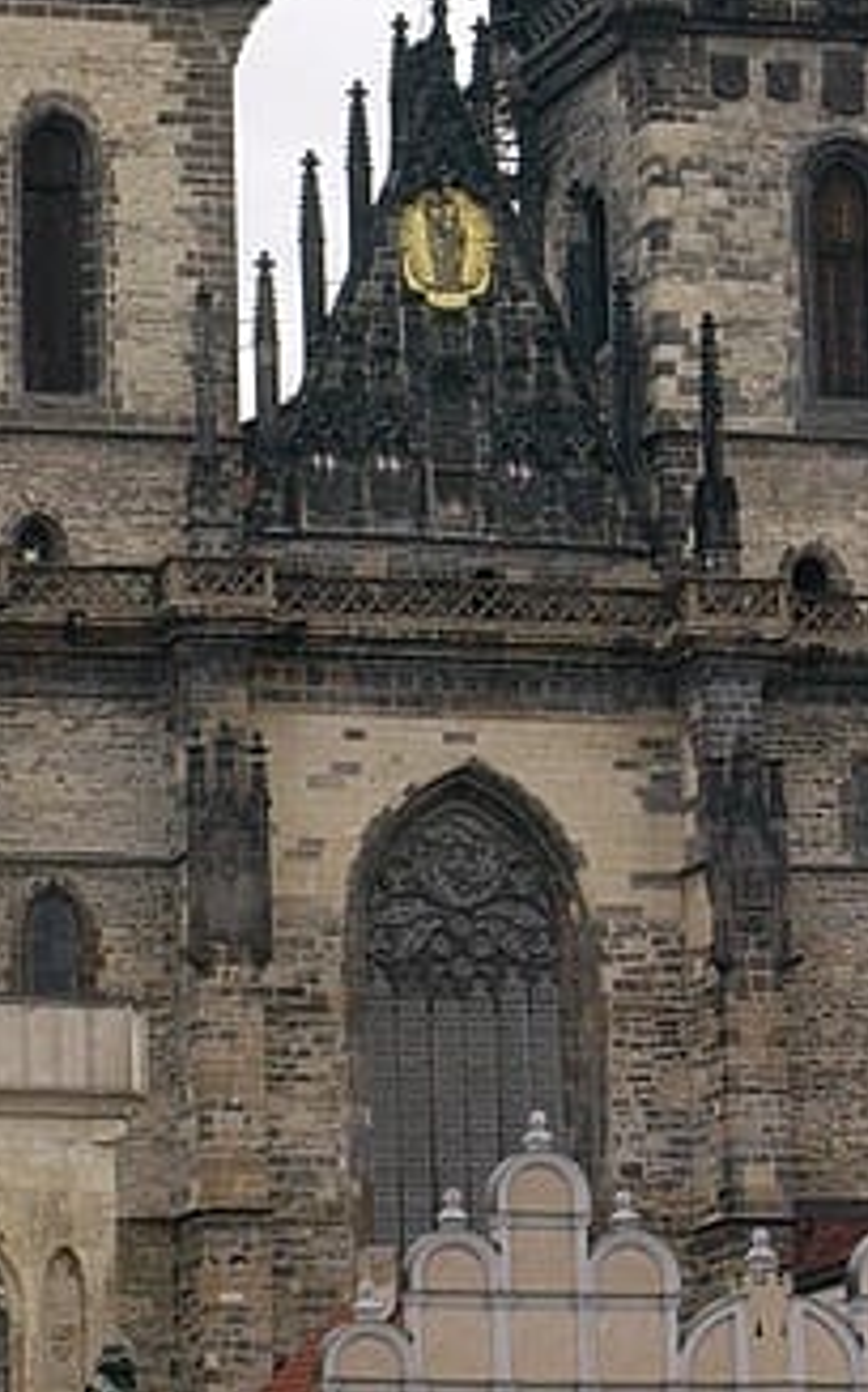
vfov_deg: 9.8
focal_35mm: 214
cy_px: 221
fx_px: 8110
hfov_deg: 6.1
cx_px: 379
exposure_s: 1/157
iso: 70
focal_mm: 16.6
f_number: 4.8
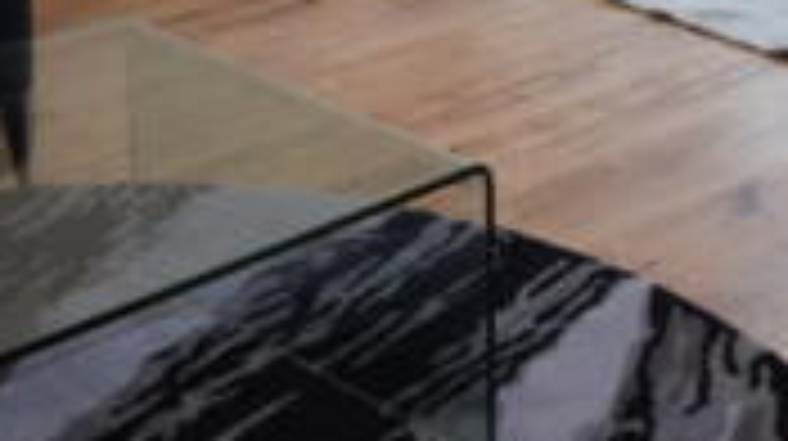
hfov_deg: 20.0
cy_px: -416
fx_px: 2212
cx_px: 628
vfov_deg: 10.5
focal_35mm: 106
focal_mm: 18
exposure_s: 1/80
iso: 800
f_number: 4.5
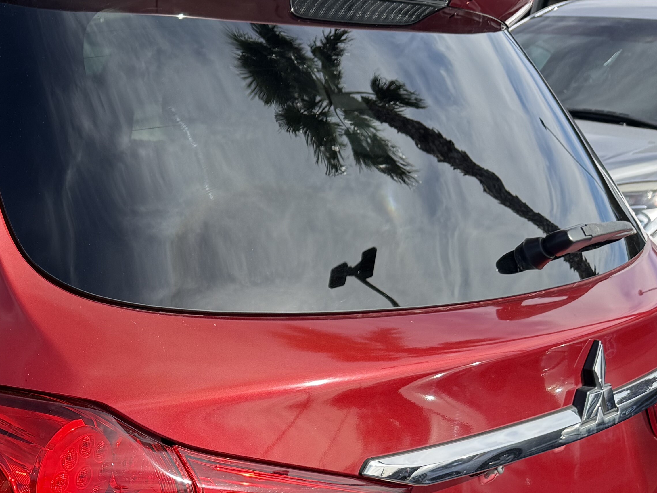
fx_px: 1139
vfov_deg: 23.8
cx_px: -71
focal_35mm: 60
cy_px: 443
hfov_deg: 29.0
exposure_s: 1/1585
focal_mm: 6.76
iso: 100
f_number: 1.78
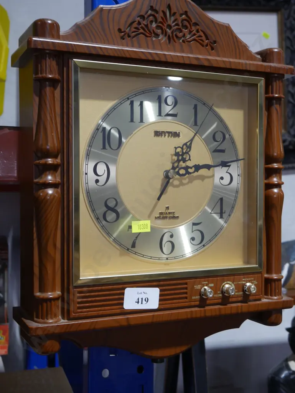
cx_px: 148
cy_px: 196
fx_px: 522
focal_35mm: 46
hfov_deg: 31.5
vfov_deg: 41.2
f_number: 5.1
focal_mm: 23
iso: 640
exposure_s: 1/60
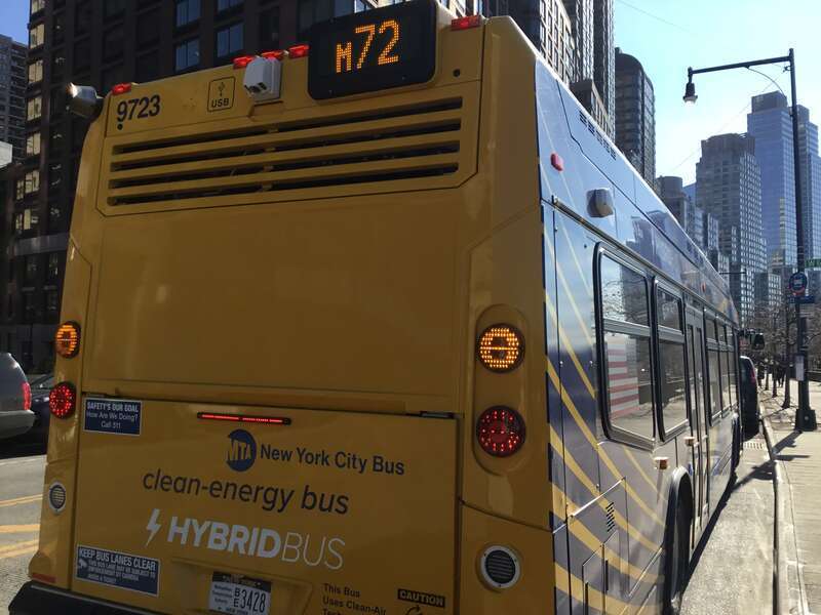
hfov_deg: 58.4
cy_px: 308
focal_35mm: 31
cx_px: 410
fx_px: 735
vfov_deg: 45.4
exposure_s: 1/916
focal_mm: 3.3
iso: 25
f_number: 2.4
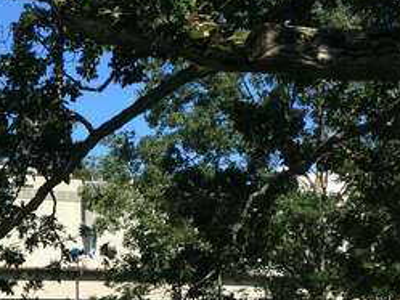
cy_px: 282
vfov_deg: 15.7
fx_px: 1075
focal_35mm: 93
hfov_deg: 20.2
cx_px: -32
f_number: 2.2
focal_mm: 4.15
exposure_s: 1/1709
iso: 32
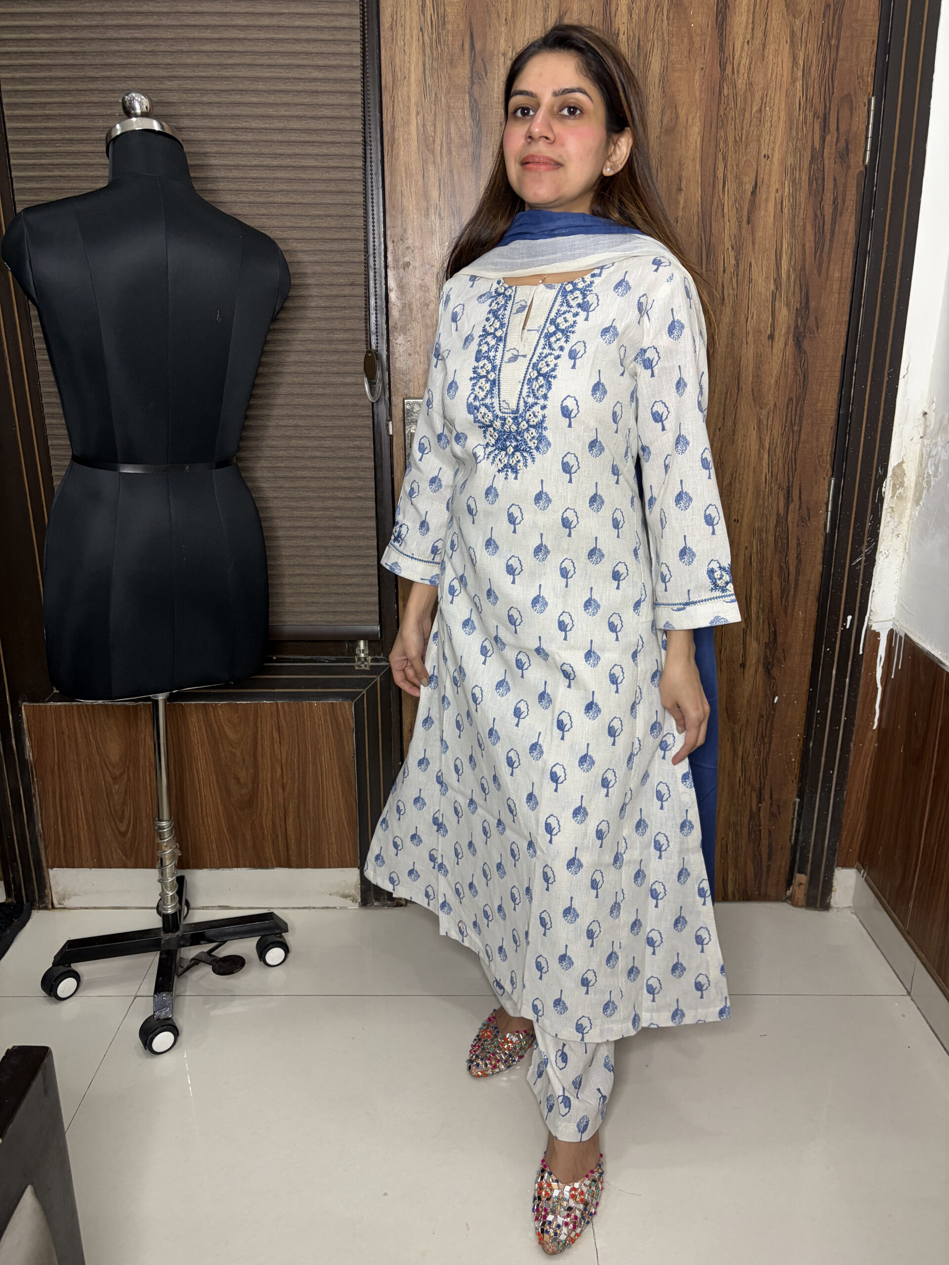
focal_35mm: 26
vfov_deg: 67.3
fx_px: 950
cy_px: 632
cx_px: 474
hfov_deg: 53.1
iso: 125
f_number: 1.6
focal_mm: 5.96
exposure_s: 1/50
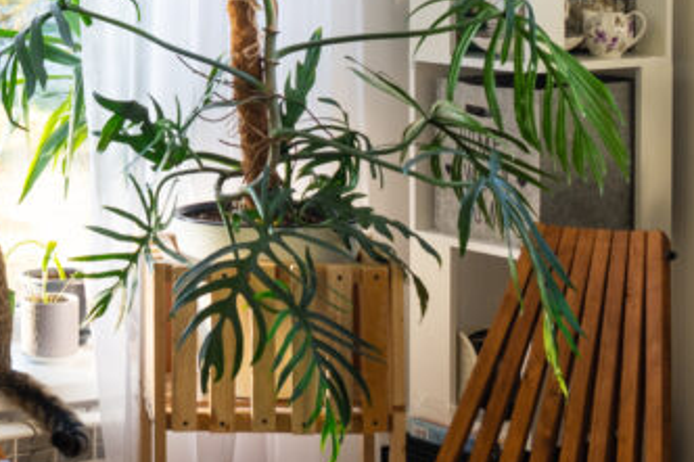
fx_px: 2274
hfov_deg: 17.3
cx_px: 169
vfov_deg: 11.5
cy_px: -29
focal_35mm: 118
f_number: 4
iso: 250
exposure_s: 1/60
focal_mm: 34.2
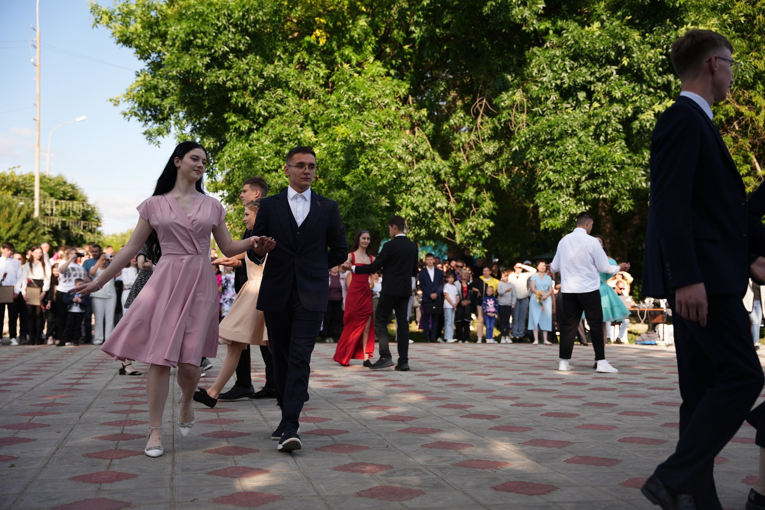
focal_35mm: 44
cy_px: 255
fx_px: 941
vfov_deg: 30.3
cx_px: 382
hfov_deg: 44.2
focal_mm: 44.3
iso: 160
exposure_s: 1/500
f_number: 2.8
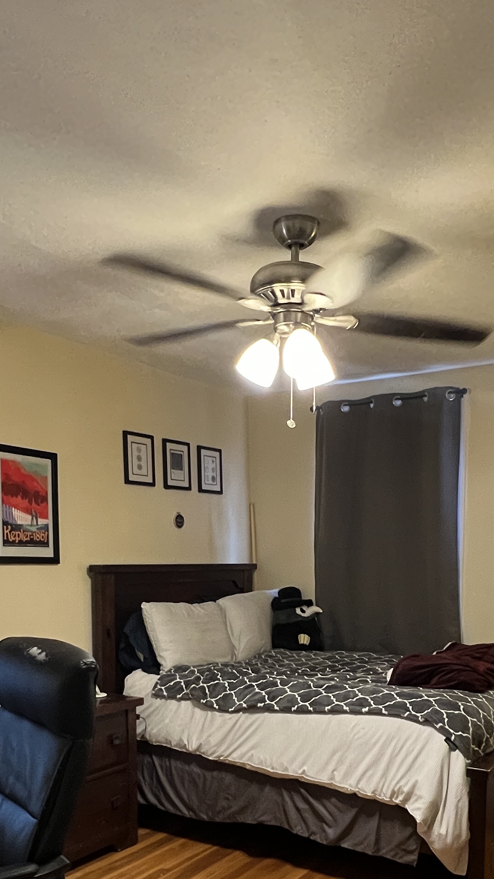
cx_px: 284
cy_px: 618
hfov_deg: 38.9
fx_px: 699
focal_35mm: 30
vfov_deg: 61.9
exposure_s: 1/60
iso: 500
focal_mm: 1.57
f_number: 1.8
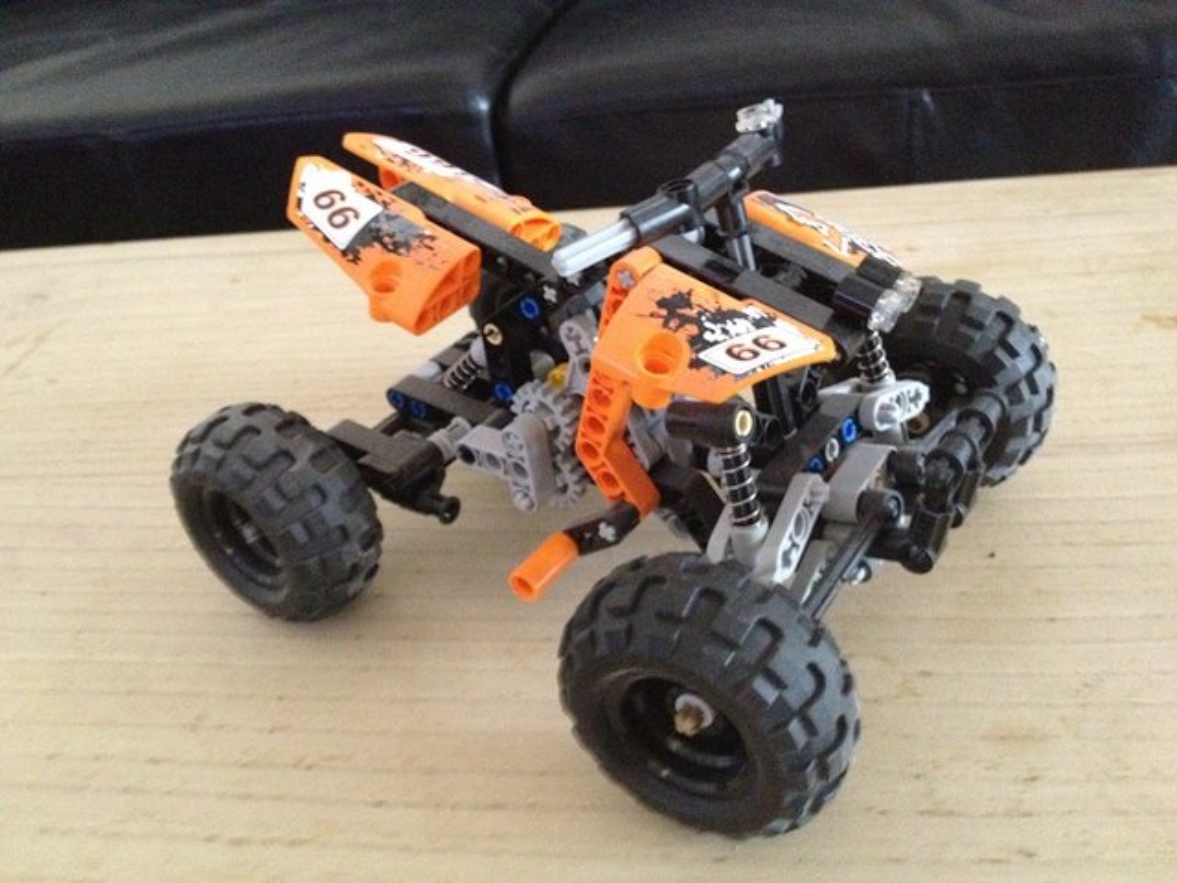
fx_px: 1190
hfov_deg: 52.6
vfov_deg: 40.7
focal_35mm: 35
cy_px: 442
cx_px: 588
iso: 800
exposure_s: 1/15
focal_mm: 4.28
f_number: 2.4
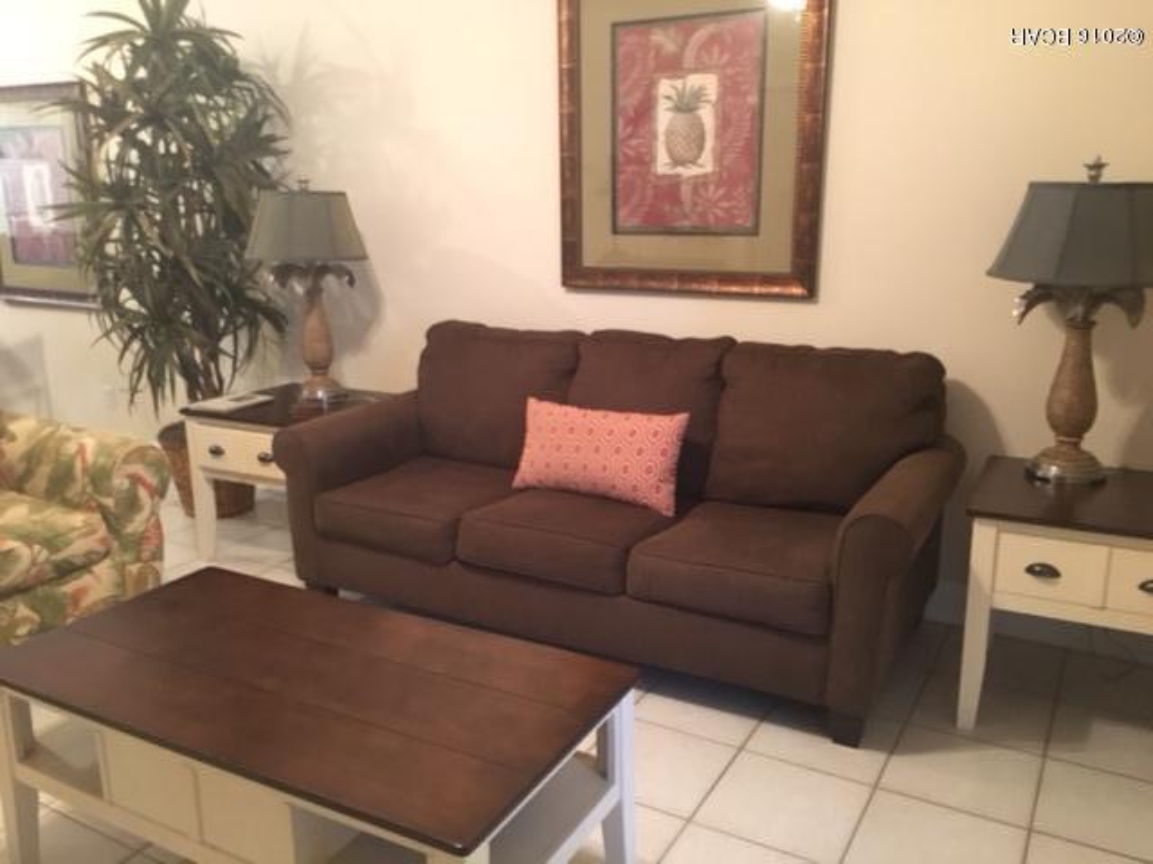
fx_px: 966
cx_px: 576
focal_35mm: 29
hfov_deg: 61.7
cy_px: 432
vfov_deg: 48.2
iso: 320
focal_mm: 4.15
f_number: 2.2
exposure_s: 1/15
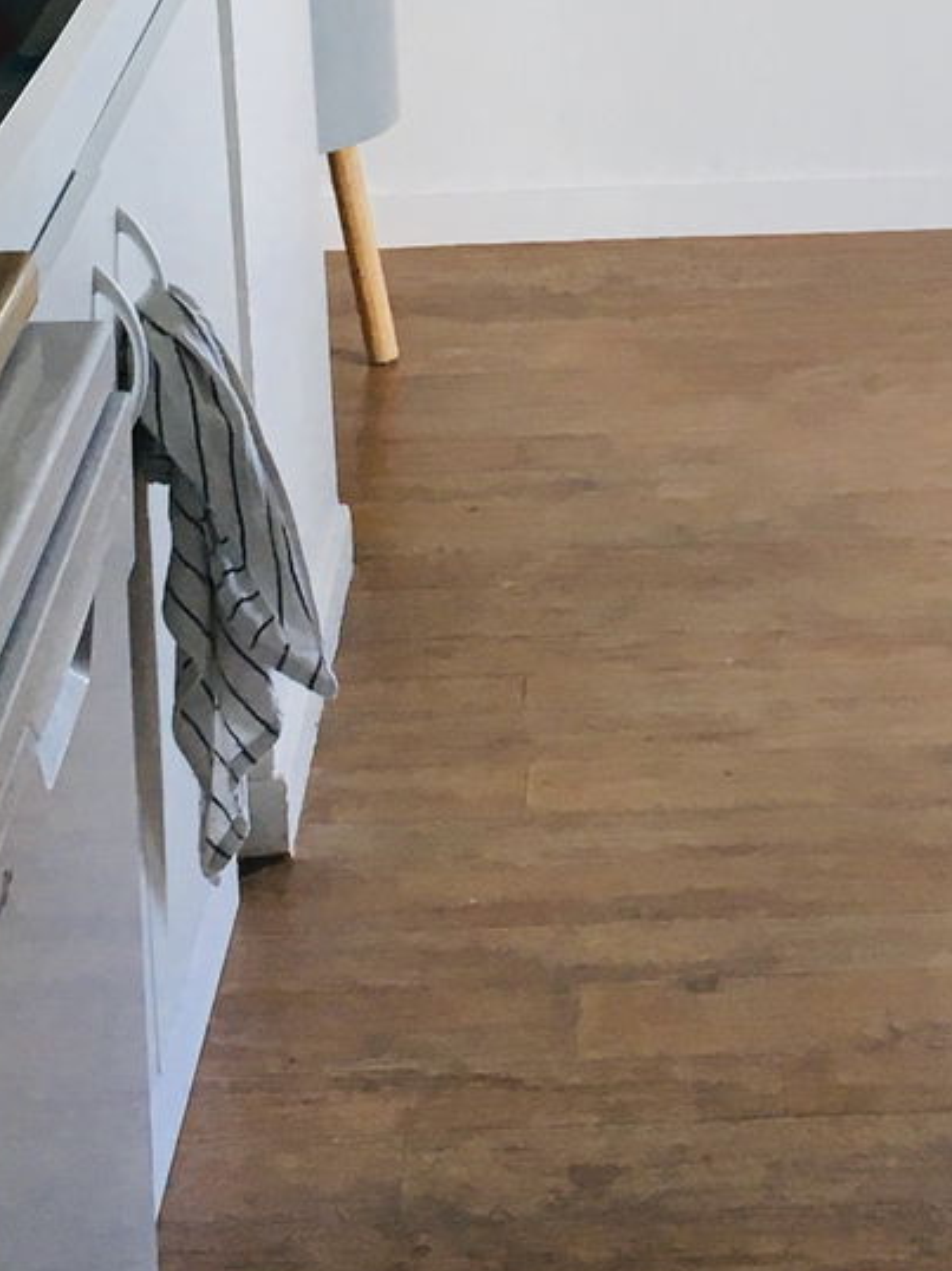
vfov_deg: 16.6
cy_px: -93
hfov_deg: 12.8
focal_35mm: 115
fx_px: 4220
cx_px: 735
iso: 80
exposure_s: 1/33
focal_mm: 4.15
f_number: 2.2
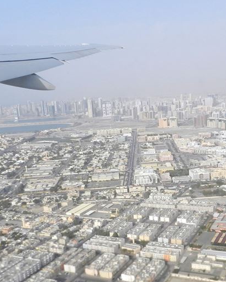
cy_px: 184
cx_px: 136
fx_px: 376
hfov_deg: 33.3
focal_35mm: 45
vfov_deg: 40.7
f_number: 4
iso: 160
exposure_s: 1/800
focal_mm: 4
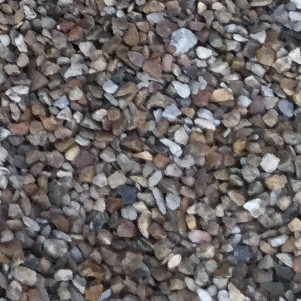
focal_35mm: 160
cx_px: -312
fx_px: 1574
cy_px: -276
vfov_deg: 10.2
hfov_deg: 10.1
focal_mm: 3.3
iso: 32
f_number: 2.4
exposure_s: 1/33
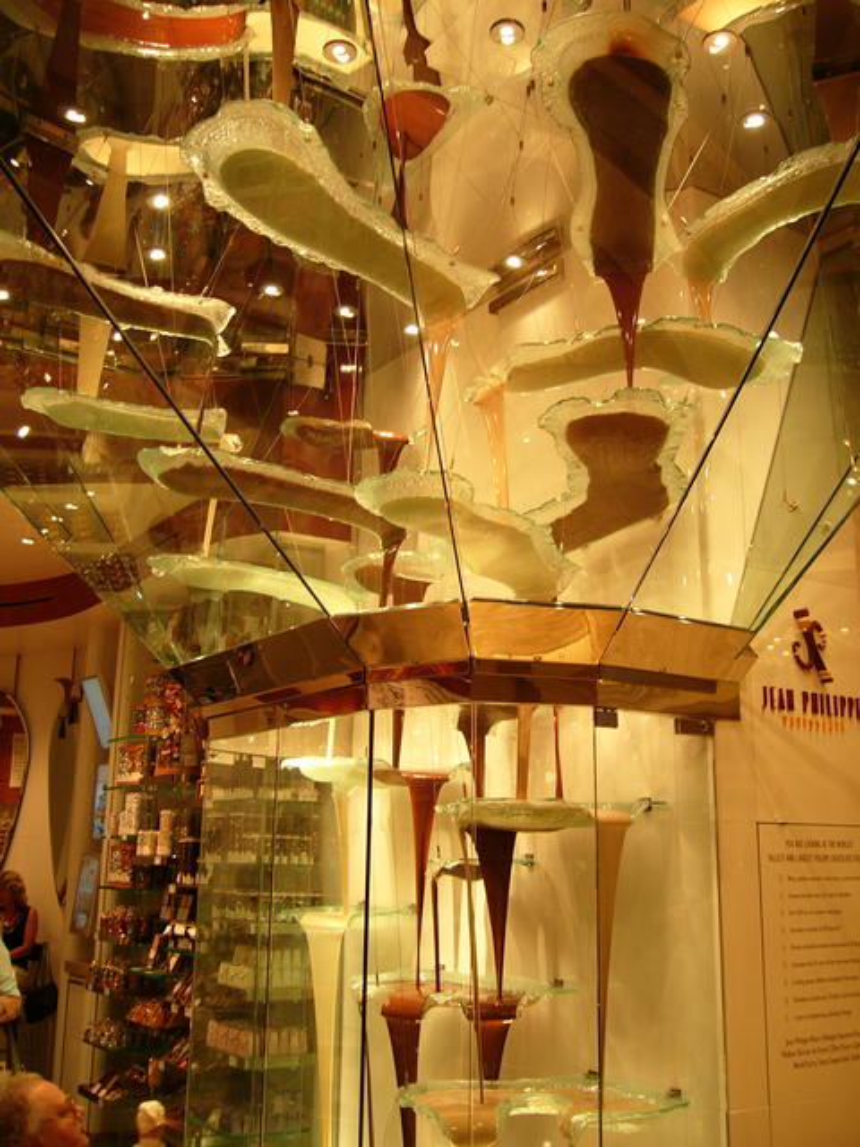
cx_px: 430
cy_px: 574
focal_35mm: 35
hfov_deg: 40.7
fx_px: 1159
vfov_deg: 52.6
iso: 100
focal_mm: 5.8
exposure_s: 1/20
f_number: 2.8
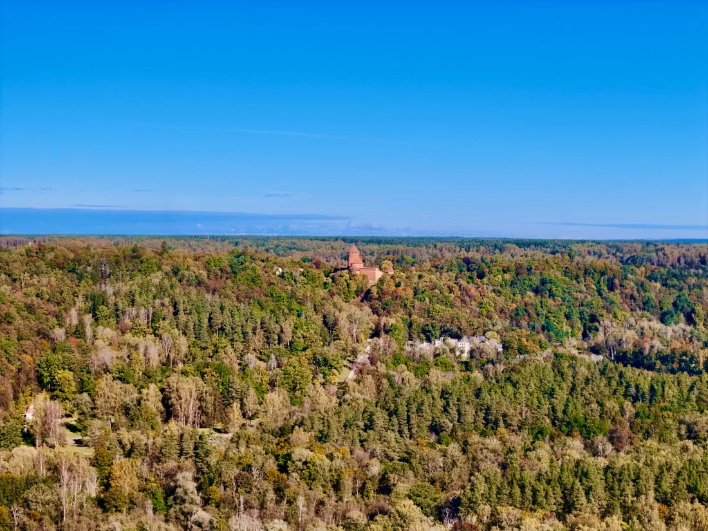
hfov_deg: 27.8
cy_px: 266
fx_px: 1432
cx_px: 354
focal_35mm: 70
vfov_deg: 21.0
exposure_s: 1/725
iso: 150
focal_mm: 19.35
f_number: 2.8
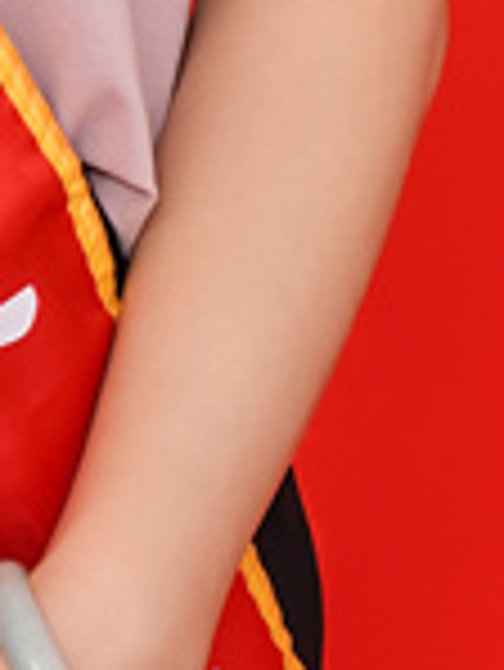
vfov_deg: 2.9
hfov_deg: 2.2
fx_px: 13356
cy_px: -715
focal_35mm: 689
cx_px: -400
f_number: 14
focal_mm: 89
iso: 200
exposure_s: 1/160
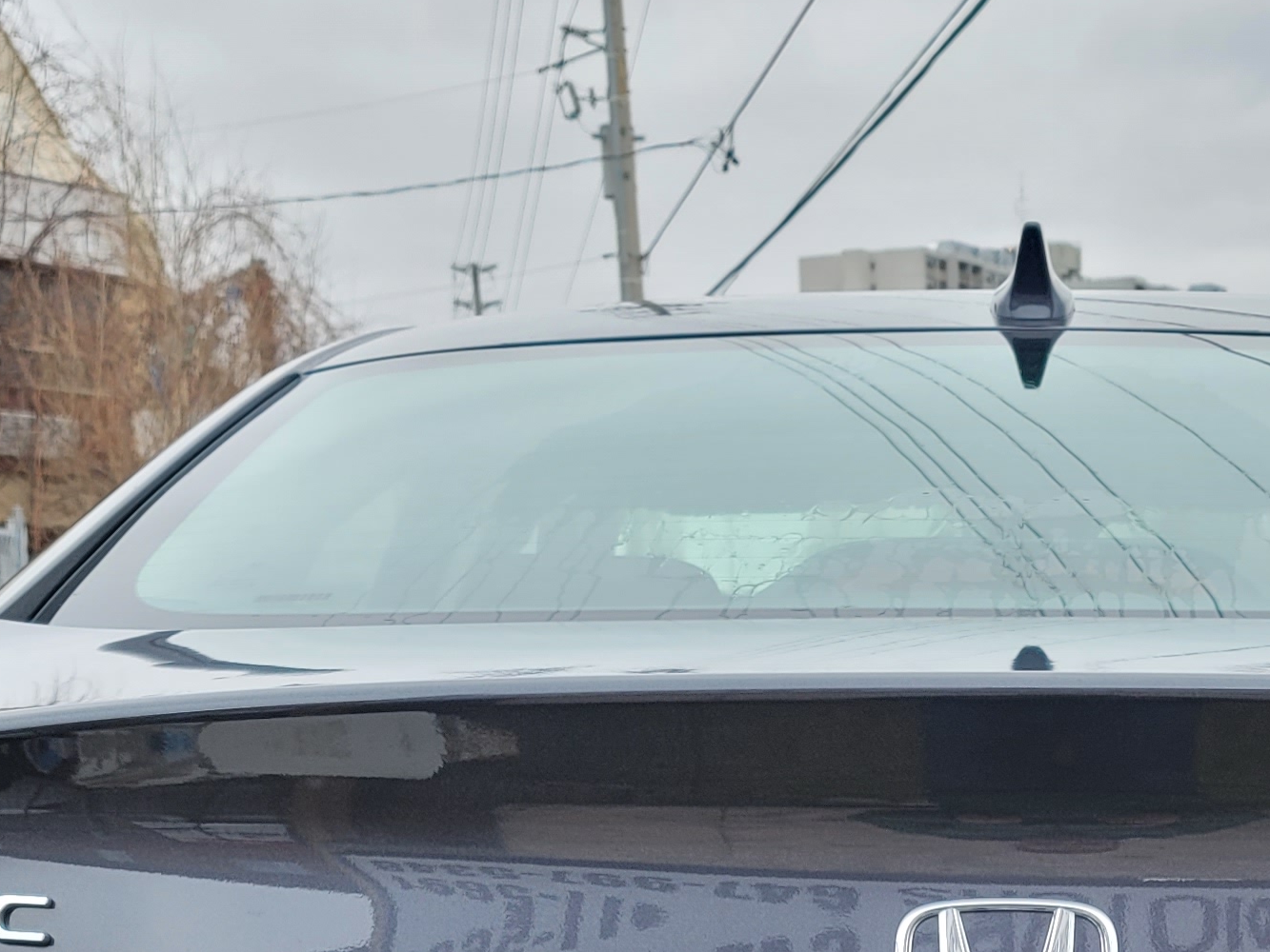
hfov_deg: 25.5
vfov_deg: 17.7
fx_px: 2752
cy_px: 1416
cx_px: 1038
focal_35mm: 75
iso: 40
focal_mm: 7
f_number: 1.8
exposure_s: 1/120
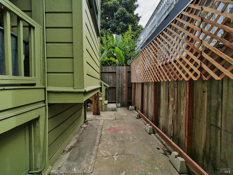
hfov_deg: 102.1
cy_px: 88
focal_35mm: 14
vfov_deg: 85.7
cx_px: 116
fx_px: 94
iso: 320
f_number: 4.5
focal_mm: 7
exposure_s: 1/1300
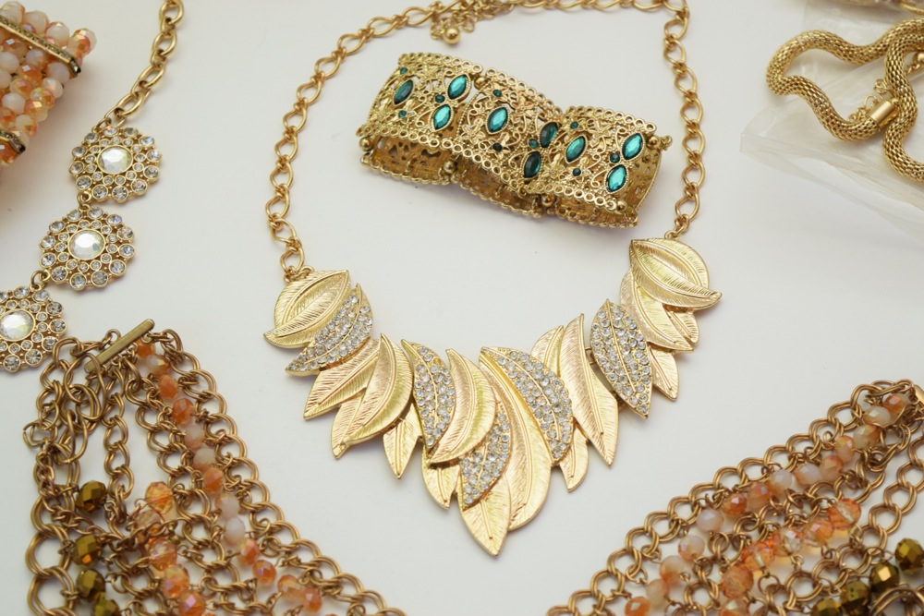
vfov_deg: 16.6
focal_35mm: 82
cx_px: 462
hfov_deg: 24.6
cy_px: 308
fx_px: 2118
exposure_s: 1/60
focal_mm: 55
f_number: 5.6
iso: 900
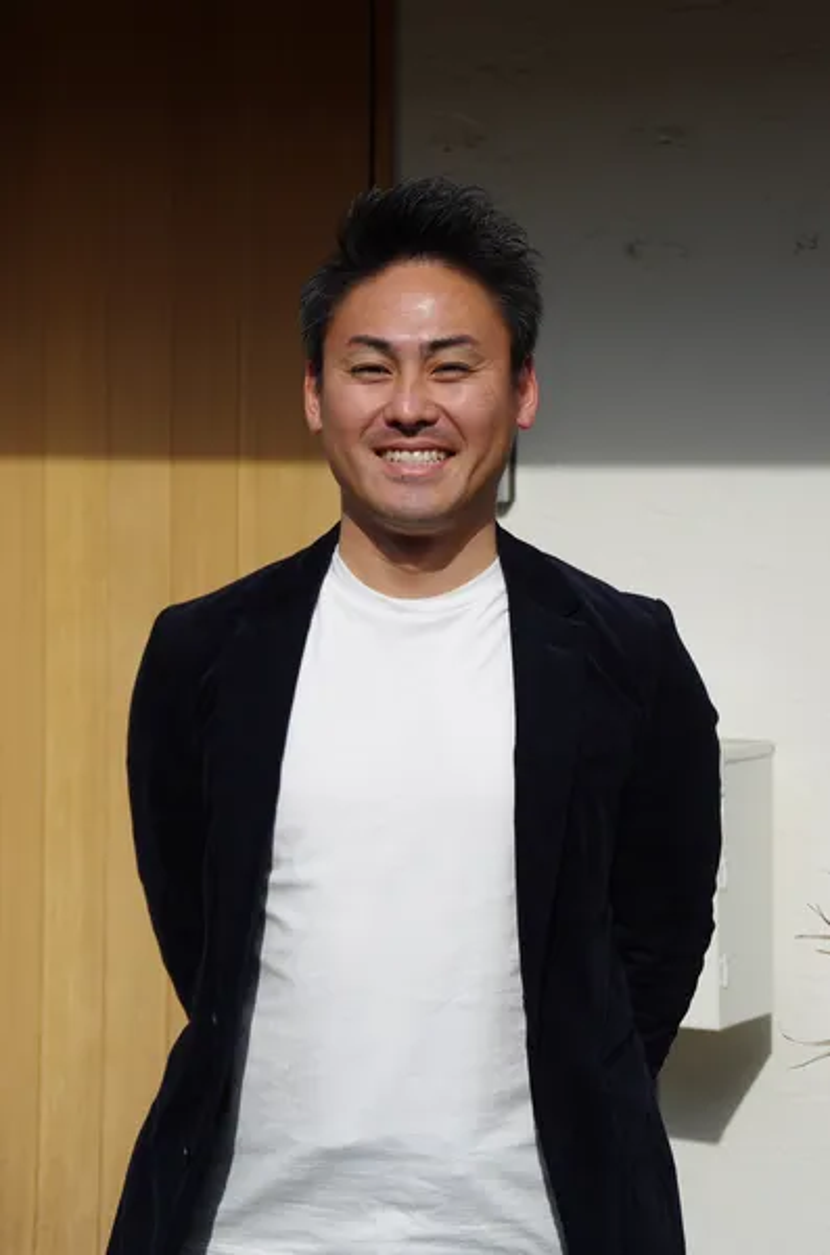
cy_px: 628
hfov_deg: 16.6
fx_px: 2850
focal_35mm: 82
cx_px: 415
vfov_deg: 24.8
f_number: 7.1
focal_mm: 55
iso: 100
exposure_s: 1/400
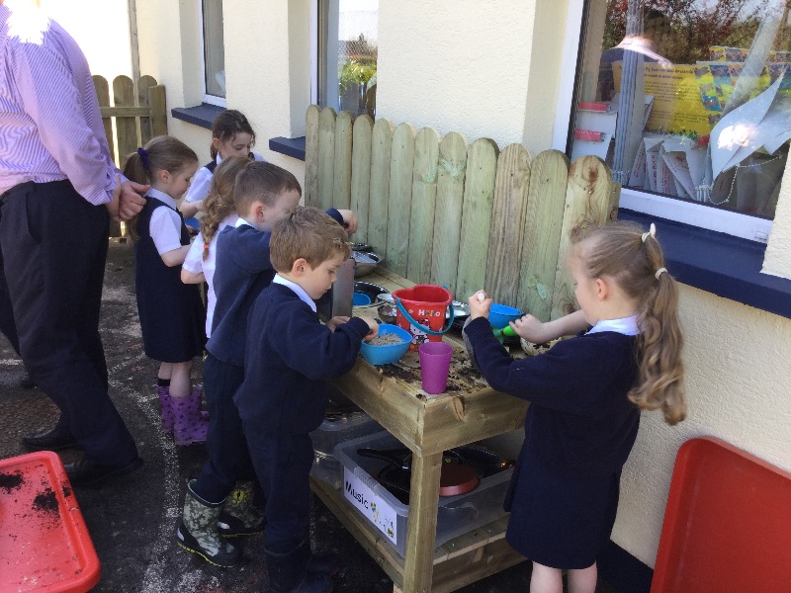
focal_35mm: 31
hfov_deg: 58.4
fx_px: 708
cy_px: 296
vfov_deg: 45.4
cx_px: 396
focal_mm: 3.3
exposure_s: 1/111
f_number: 2.4
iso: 25
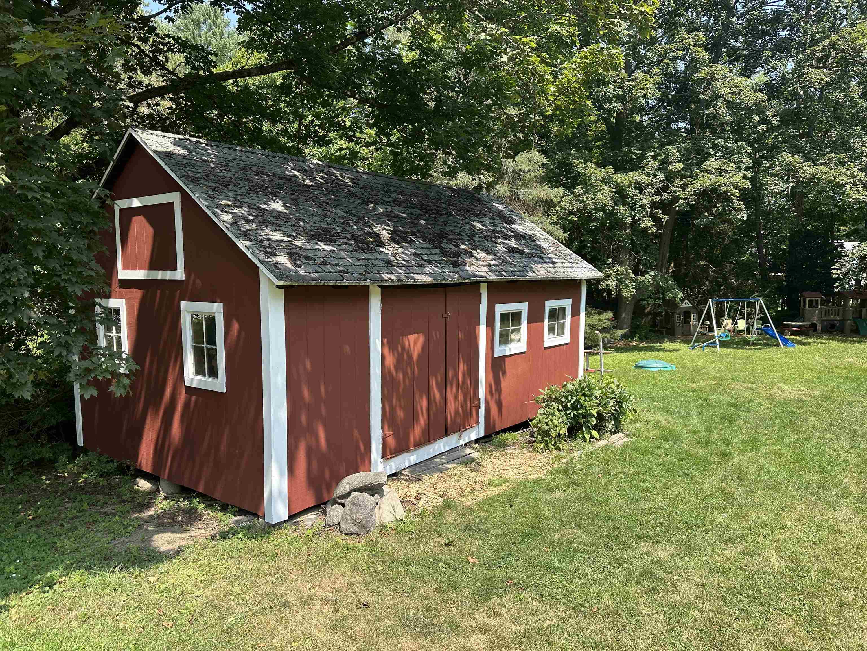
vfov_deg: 56.8
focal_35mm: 24
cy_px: 326
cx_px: 434
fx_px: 601
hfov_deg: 71.6
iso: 80
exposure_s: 1/1241
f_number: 1.78
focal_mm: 6.86
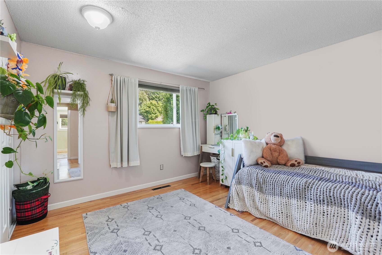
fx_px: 170
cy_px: 128
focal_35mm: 16
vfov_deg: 73.8
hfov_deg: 96.7
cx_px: 191
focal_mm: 16
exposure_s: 1/2.5
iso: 800
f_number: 8
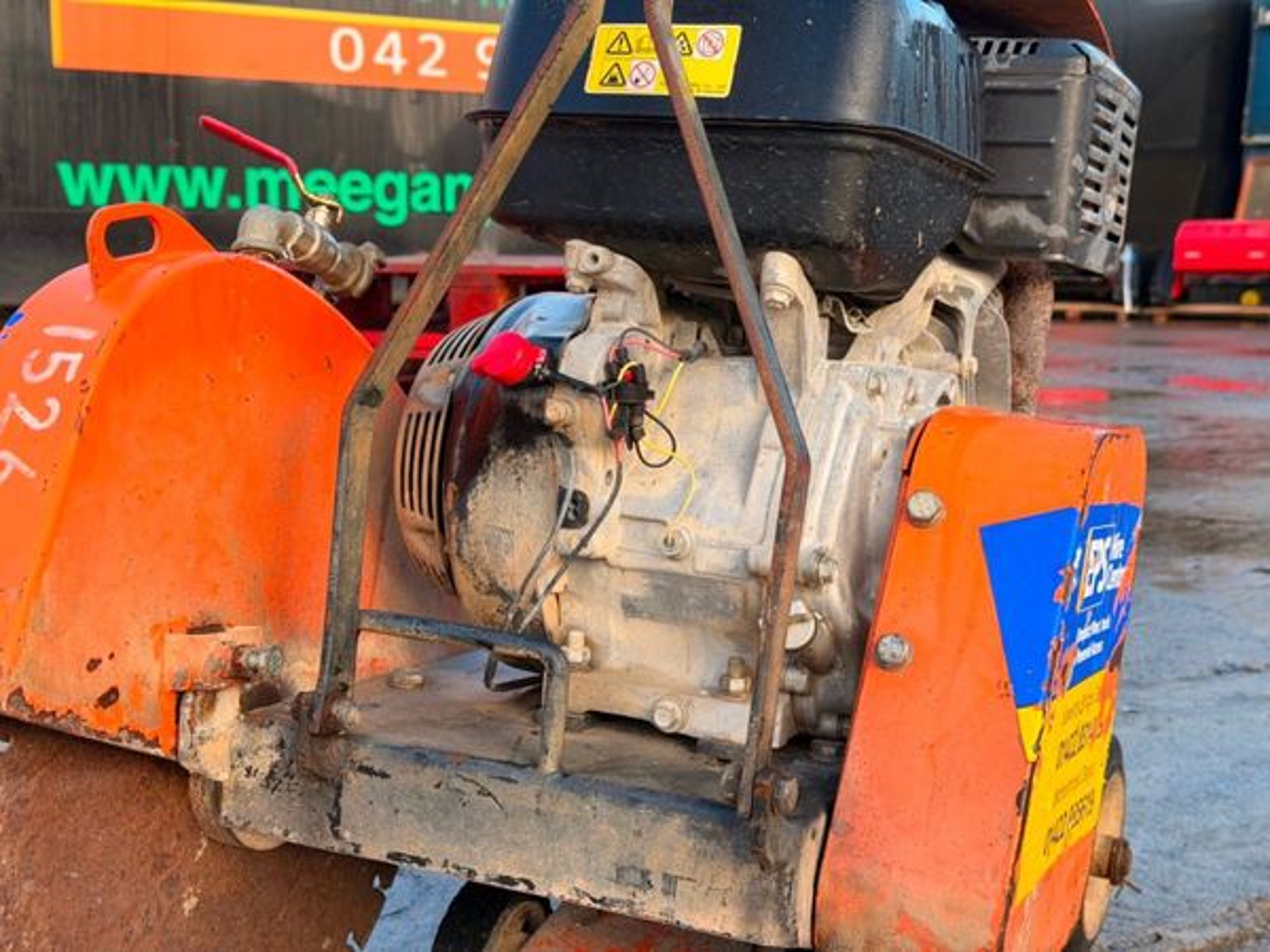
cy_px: 476
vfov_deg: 30.3
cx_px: 635
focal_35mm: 48
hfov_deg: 39.7
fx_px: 1761
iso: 64
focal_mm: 6.76
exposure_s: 1/368
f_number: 1.78
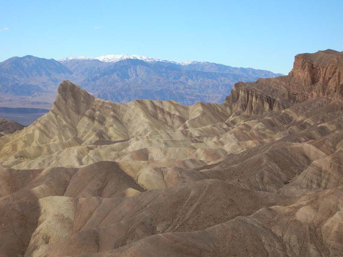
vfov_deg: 18.9
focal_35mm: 78
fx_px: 772
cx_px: 172
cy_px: 128
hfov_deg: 25.0
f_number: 4.1
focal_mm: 13
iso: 50
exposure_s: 1/425
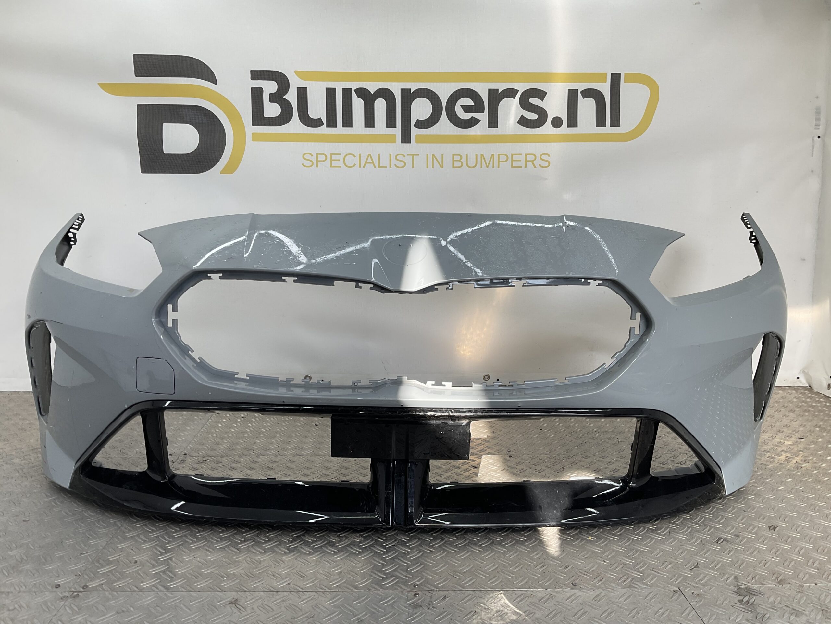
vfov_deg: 48.2
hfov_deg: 61.7
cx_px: 416
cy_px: 312
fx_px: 696
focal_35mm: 29
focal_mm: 3
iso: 16
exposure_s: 1/203
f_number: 1.8
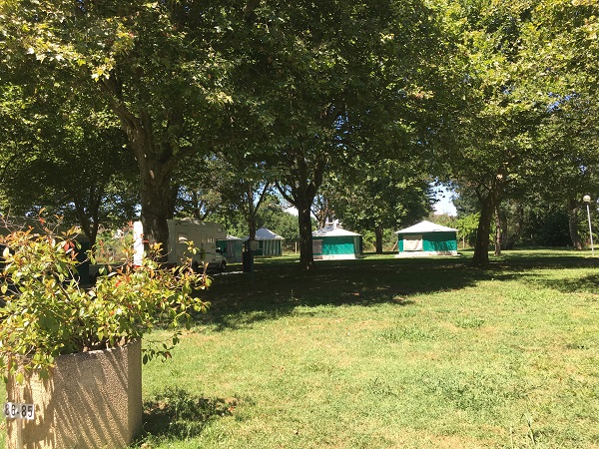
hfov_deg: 61.7
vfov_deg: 48.2
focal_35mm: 29
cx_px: 300
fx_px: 502
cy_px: 224
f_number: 2.2
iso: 25
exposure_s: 1/475
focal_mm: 4.15
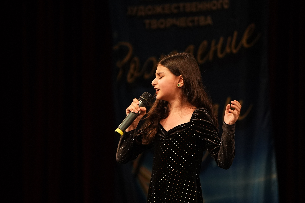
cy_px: 102
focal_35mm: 300
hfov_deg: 6.9
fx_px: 2542
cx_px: 152
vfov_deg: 4.6
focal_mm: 200
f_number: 2.8
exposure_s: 1/400
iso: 1600
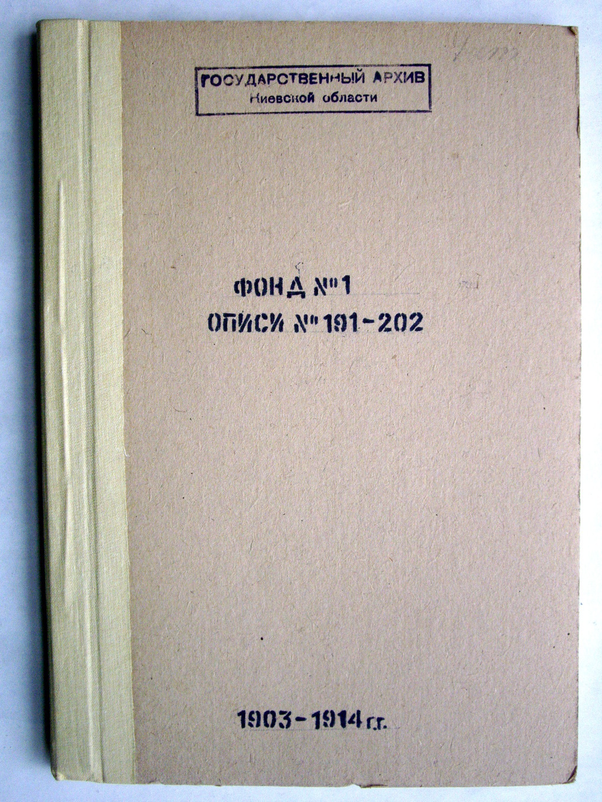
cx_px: 301
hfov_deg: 31.5
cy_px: 401
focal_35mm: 46
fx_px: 1066
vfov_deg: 41.2
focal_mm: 9.6
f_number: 3.1
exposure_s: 1/100
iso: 400
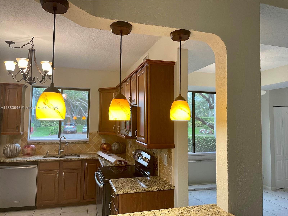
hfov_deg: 67.3
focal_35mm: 26
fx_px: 216
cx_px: 144
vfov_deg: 53.1
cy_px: 108
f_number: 1.6
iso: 80
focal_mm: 4.2
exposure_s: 1/60
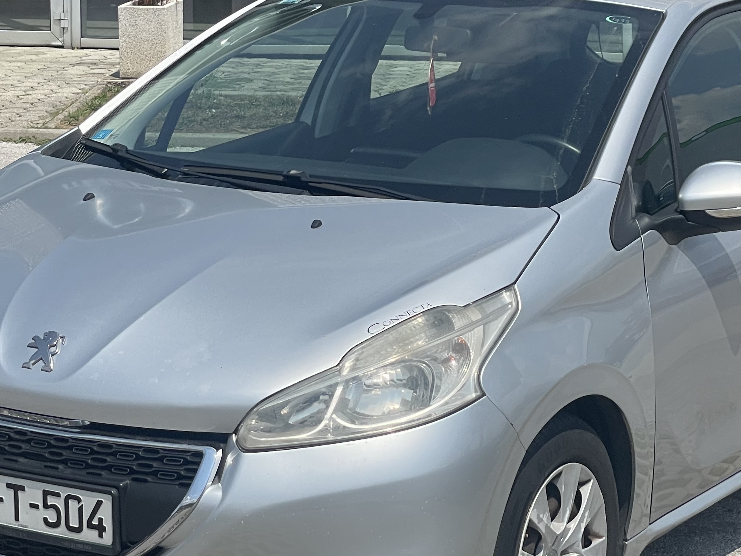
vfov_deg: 14.2
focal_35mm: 104
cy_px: 254
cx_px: 400
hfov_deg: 18.9
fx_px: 2226
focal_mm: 6
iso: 25
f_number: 2
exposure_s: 1/2283
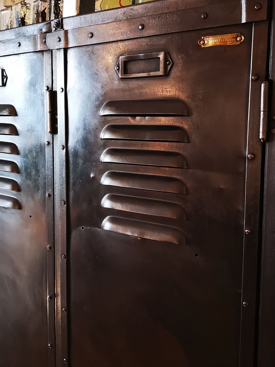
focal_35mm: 38
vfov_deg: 48.9
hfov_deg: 37.6
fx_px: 403
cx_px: 118
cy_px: 168
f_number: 1.8
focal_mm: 3.95
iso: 640
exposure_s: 1/100
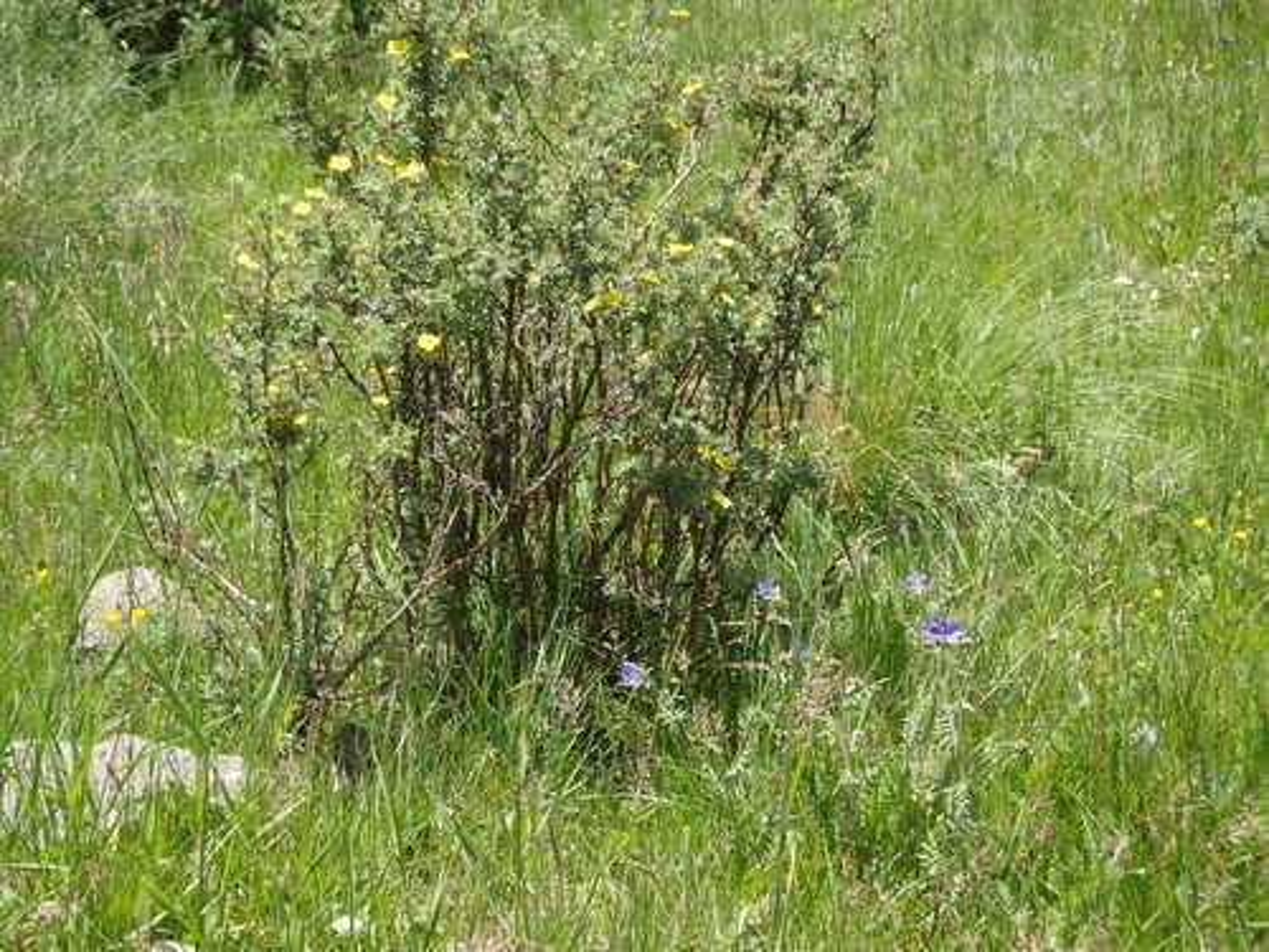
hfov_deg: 19.1
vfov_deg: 14.4
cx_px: 634
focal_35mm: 103
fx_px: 3776
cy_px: 476
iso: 125
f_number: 5
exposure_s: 1/250
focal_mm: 18.5
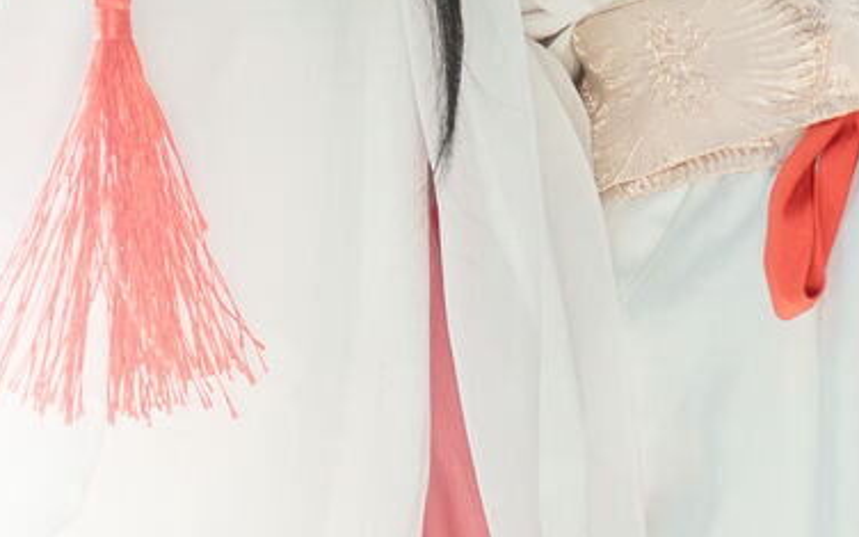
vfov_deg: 1.3
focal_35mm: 976
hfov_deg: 2.2
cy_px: -877
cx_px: 740
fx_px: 22849
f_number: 2.8
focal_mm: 200
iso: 160
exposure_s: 1/500
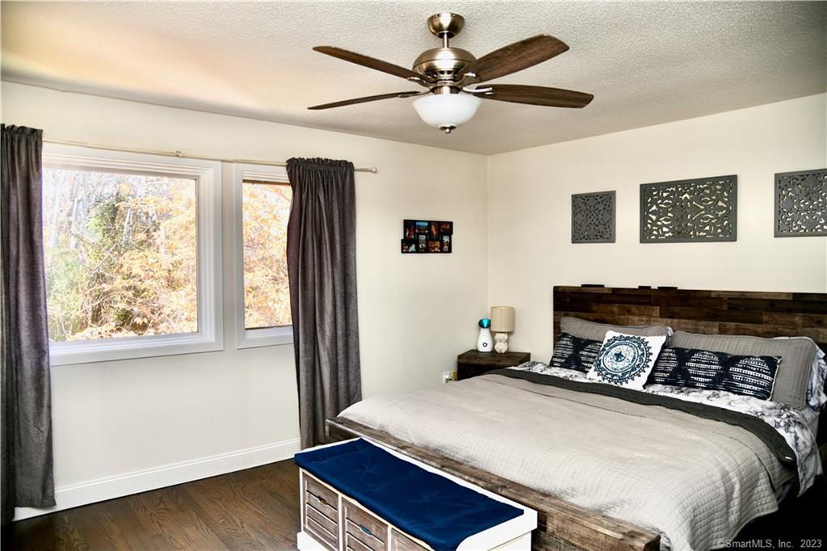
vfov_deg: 53.1
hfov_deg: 73.8
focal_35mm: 24
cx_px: 414
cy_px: 276
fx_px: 551
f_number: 4
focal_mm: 24
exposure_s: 1/60
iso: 100
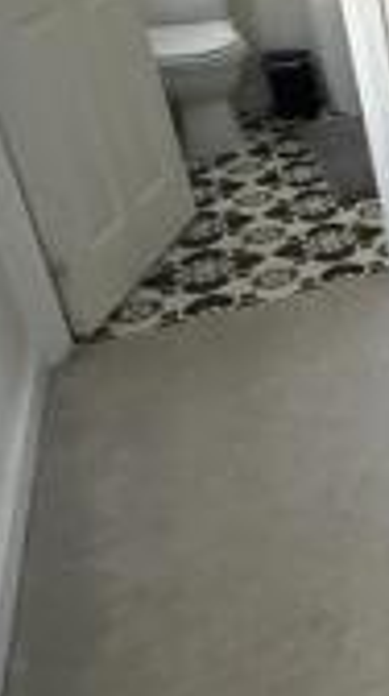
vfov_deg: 38.0
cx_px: 838
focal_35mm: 53
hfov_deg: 15.9
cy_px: 155
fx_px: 976
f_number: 2.2
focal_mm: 2.22
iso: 200
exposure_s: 1/100
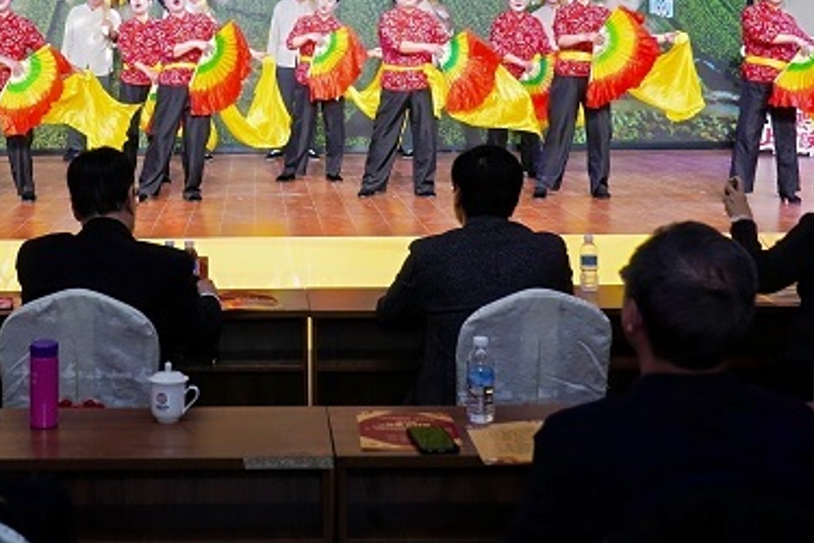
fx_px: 1447
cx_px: 271
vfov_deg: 20.6
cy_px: 3
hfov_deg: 31.2
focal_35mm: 64
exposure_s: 1/200
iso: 500
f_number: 4
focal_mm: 30
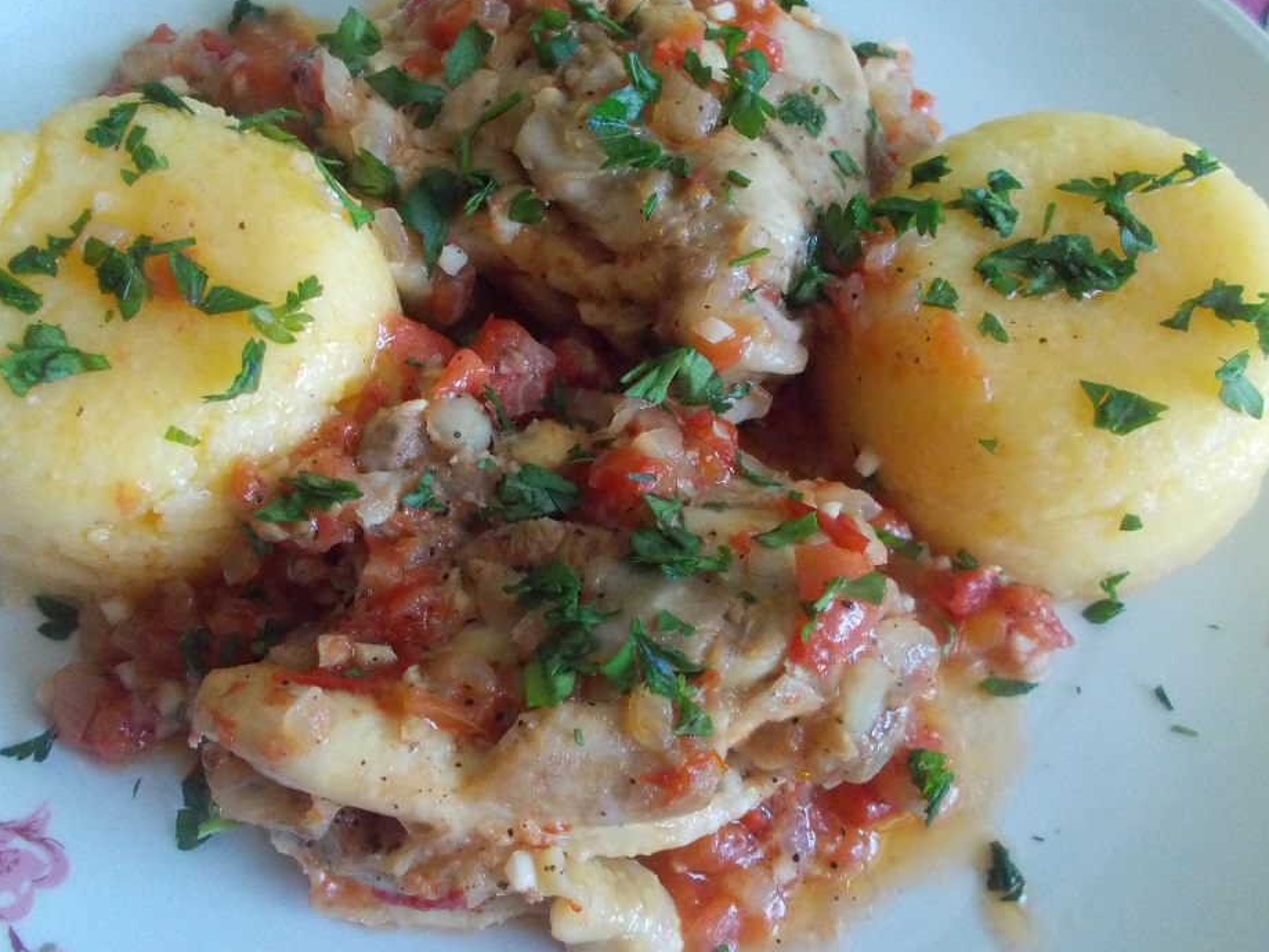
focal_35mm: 29
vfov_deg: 48.2
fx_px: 1063
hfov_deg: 61.5
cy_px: 432
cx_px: 574
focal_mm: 4.6
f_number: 3.2
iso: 800
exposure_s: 1/60
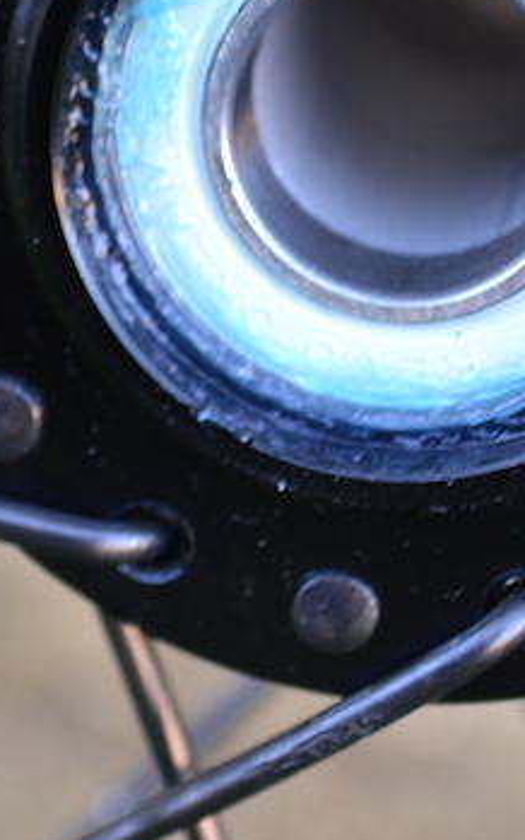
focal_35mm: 189
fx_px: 4329
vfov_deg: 11.0
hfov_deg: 6.9
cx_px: 5
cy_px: 82
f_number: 5
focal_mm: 36
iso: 400
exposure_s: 1/30
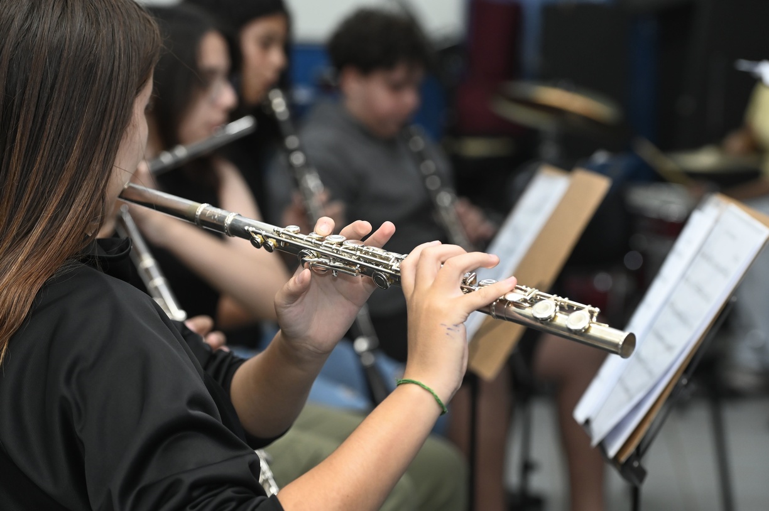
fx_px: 2177
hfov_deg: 20.0
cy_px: 256
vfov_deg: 13.4
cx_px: 384
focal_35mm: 102
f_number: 4.5
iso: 2500
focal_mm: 102
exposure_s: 1/160
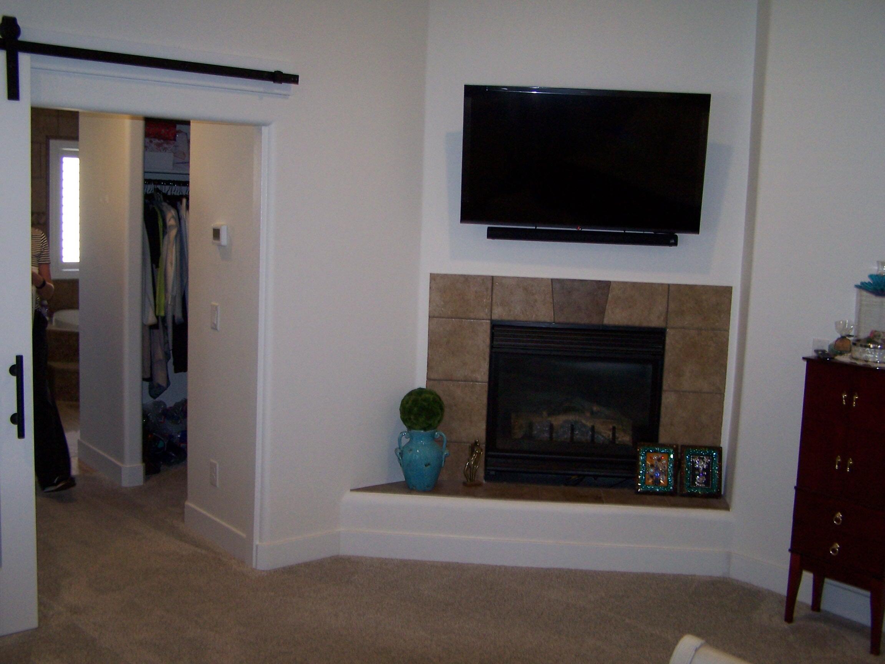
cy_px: 332
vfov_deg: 37.7
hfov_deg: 49.0
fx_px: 972
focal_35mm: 38
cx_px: 442
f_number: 2.8
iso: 140
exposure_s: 1/60
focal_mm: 6.3
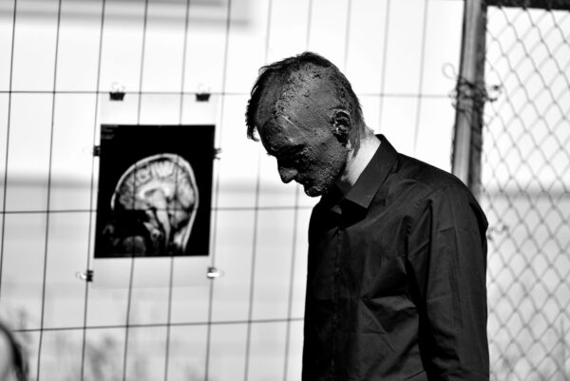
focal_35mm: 200
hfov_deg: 10.3
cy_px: 190
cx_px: 285
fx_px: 3169
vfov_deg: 6.9
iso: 100
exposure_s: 1/1250
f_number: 2.8
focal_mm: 200
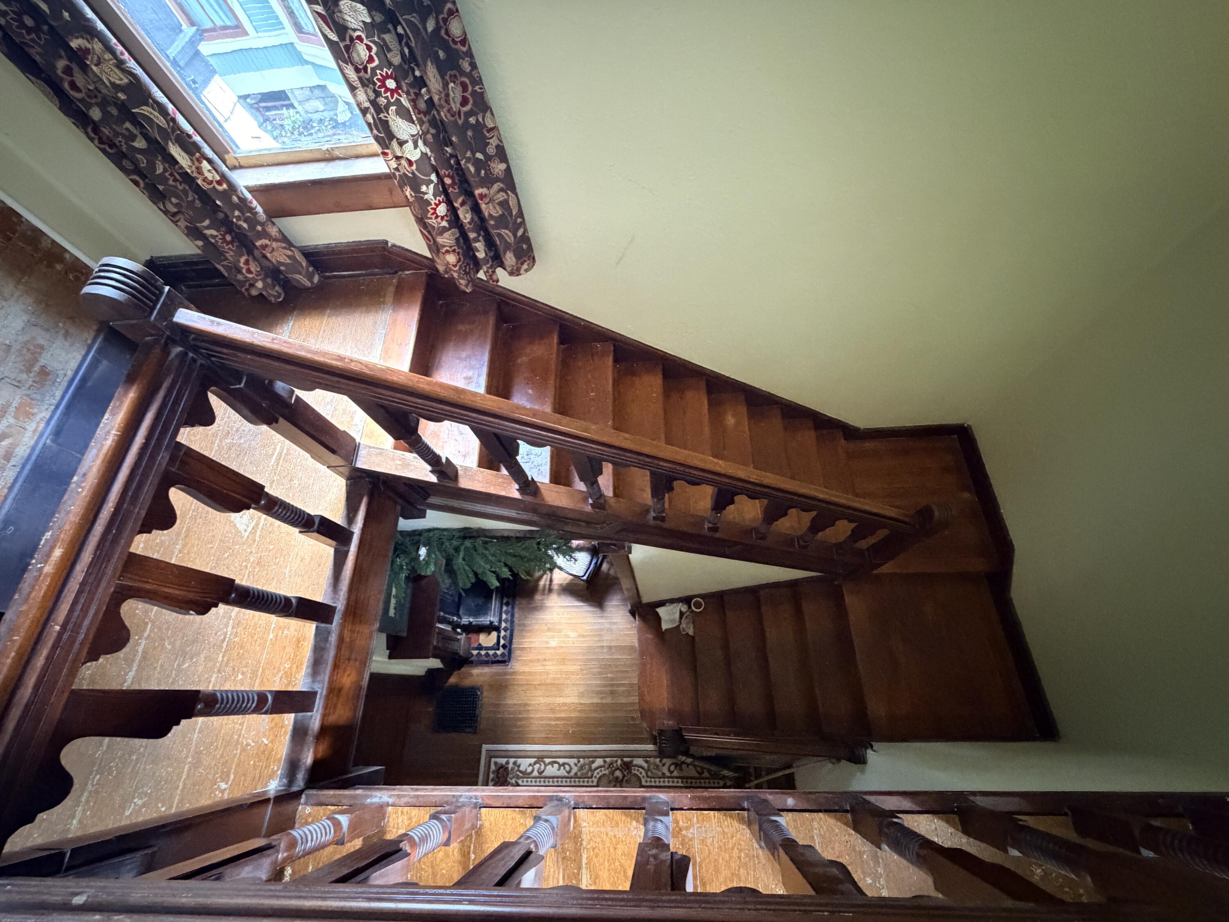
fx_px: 497
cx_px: 614
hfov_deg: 102.1
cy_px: 461
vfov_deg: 85.7
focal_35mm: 14
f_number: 2.2
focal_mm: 2.22
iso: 1250
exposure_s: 1/40
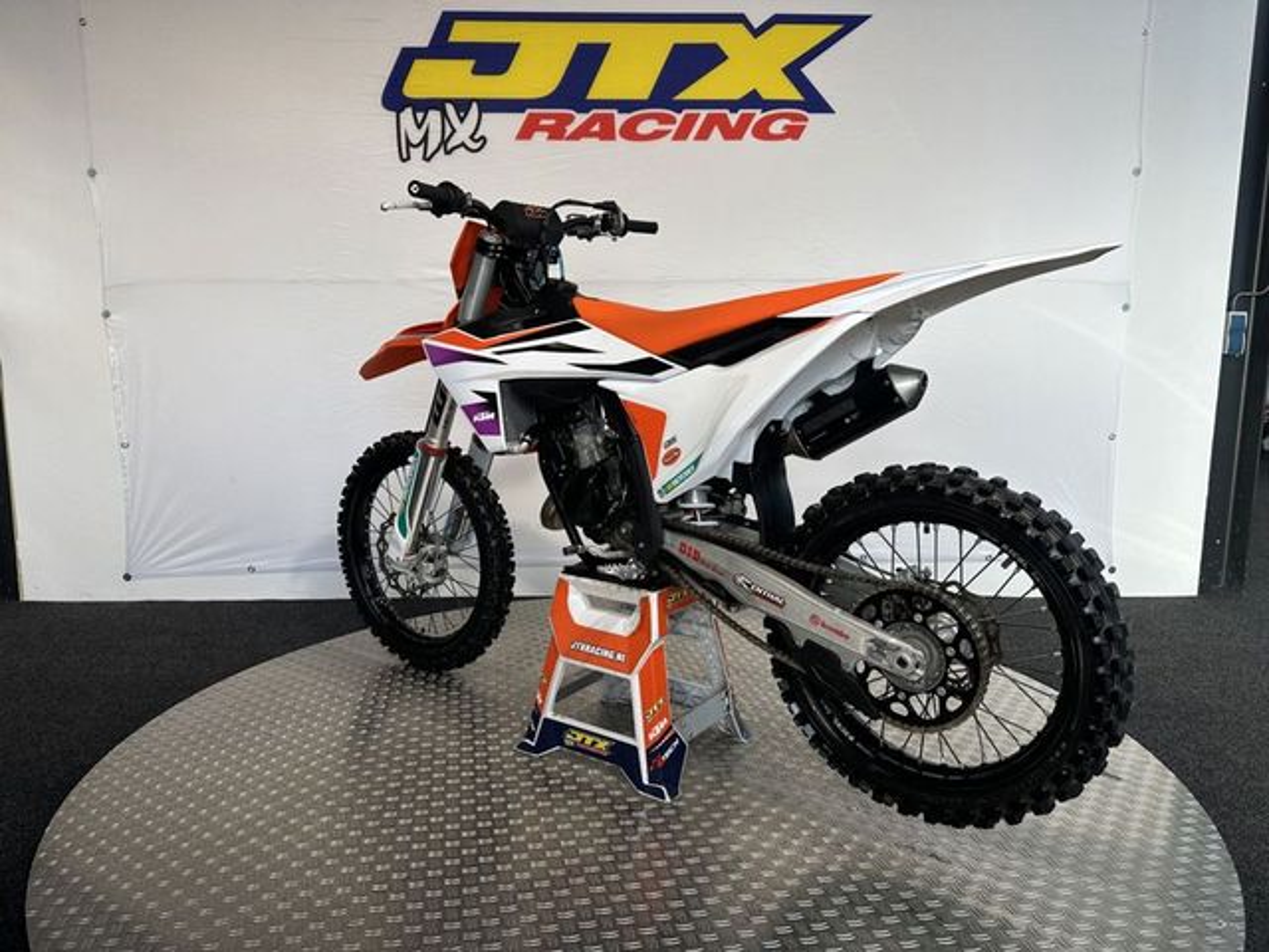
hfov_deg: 71.6
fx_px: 880
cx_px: 634
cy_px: 476
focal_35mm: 24
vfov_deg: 56.8
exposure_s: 1/199
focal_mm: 6.86
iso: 64
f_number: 1.78
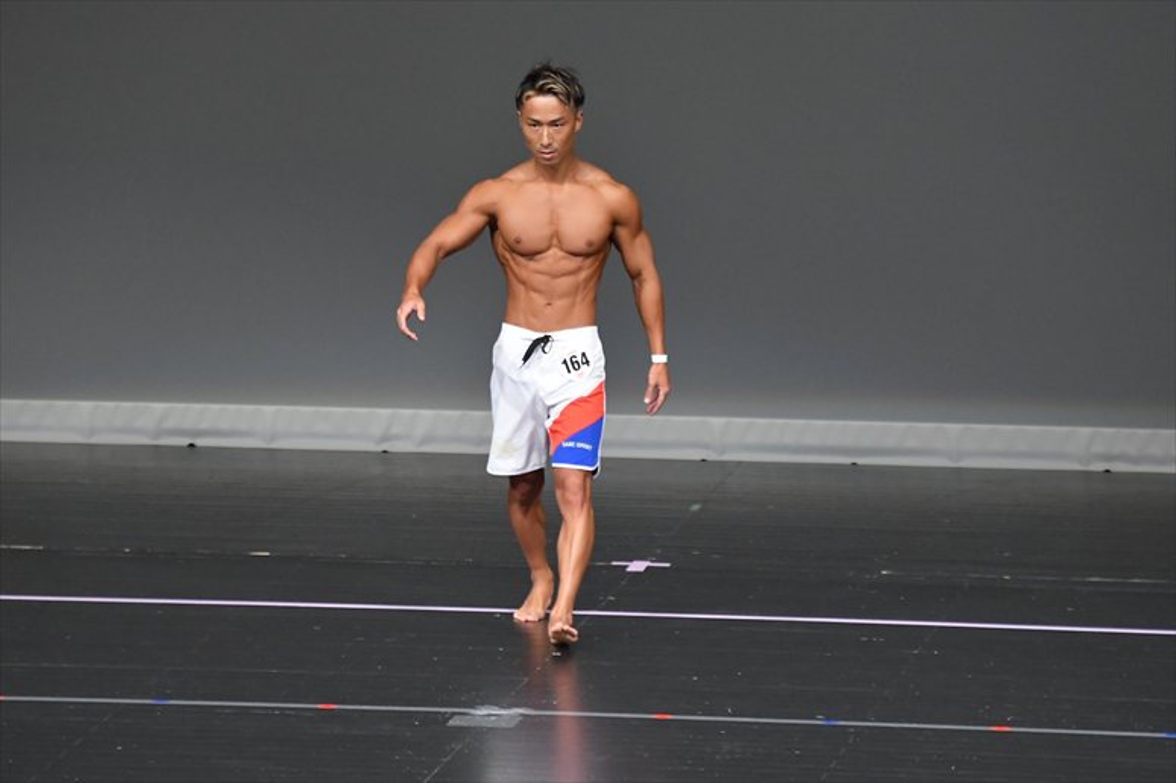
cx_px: 588
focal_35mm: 345
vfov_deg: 4.0
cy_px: 392
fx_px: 11265
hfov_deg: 6.0
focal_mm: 230
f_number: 5.6
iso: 5000
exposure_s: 1/400
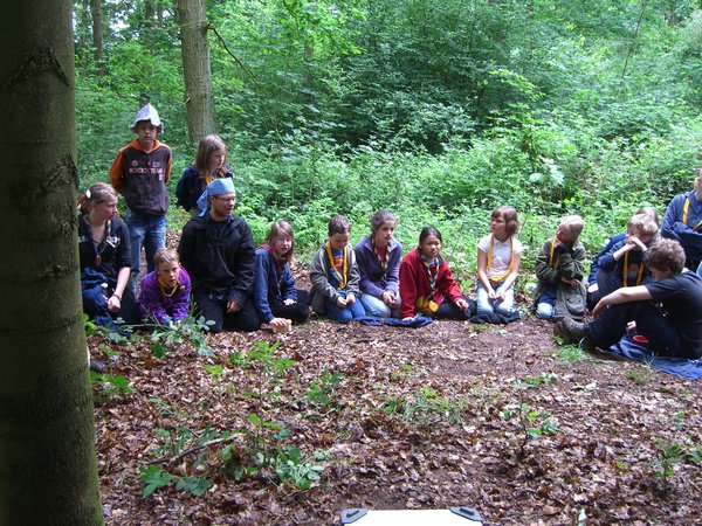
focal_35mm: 38
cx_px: 351
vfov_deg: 37.7
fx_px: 771
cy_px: 263
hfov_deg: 49.0
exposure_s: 1/60
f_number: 2.8
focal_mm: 7.9
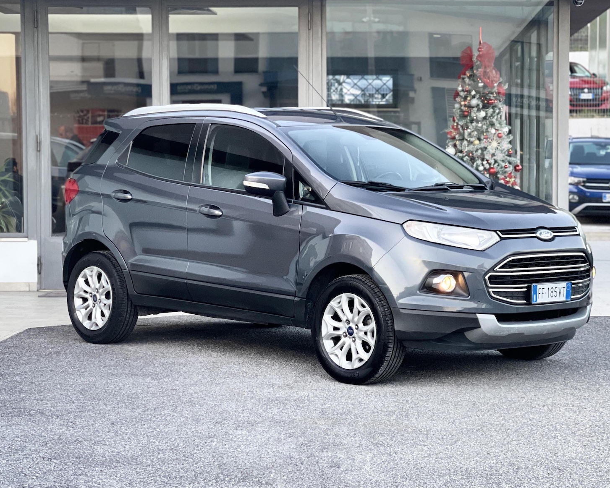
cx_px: 327
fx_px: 1210
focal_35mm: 67
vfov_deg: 22.8
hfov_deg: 28.3
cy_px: 244
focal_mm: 7.5
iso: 160
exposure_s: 1/121
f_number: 2.2
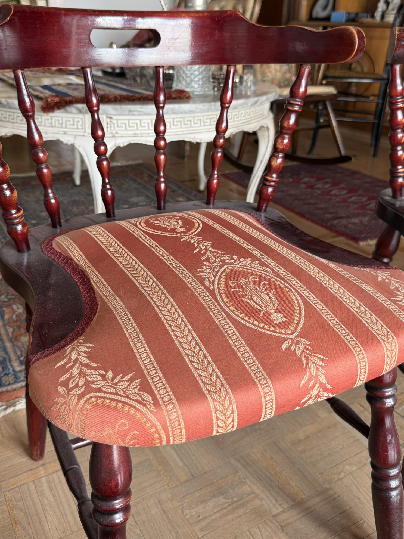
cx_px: 185
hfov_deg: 45.4
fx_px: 483
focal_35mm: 31
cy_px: 217
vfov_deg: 57.9
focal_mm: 6.76
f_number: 1.78
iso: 100
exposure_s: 1/121
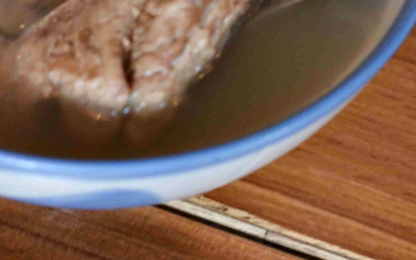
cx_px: 105
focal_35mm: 200
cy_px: -27
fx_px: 2268
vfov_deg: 6.5
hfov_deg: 10.5
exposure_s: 1/200
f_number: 3.2
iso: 250
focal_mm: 50
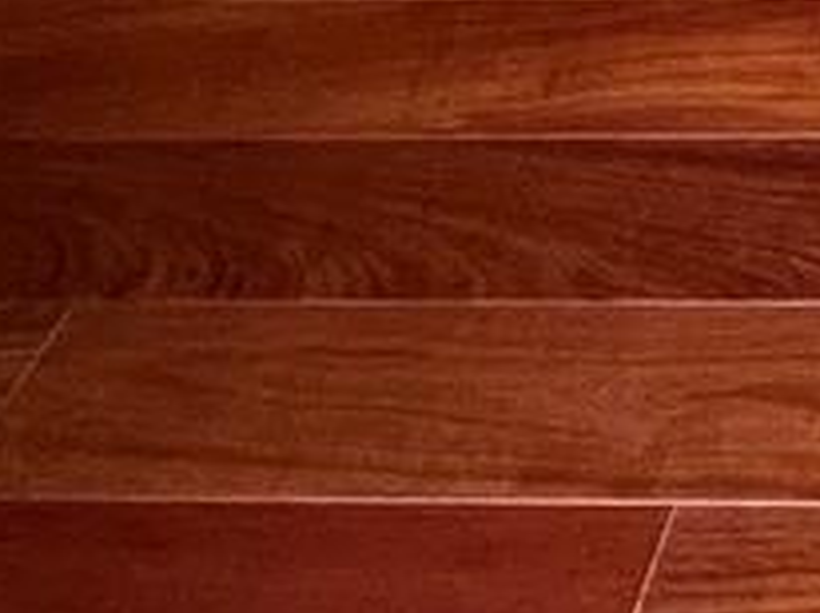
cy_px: -1485
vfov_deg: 9.7
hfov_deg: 18.1
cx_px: 1377
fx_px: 2153
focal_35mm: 91
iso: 400
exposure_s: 1/60
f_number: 1.8
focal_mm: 1.57
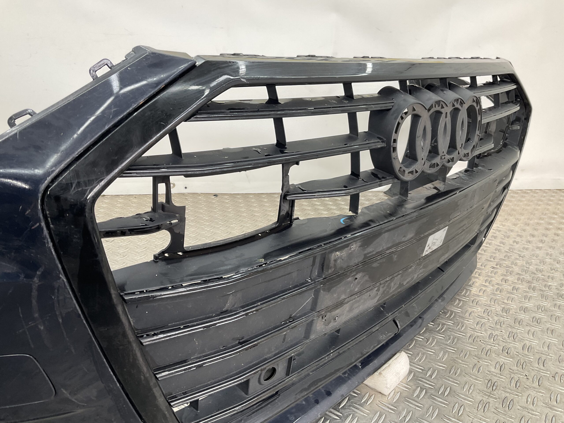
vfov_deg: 48.2
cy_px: 212
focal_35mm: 29
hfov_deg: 61.7
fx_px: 472
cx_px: 282
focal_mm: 3
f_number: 1.8
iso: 40
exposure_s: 1/120
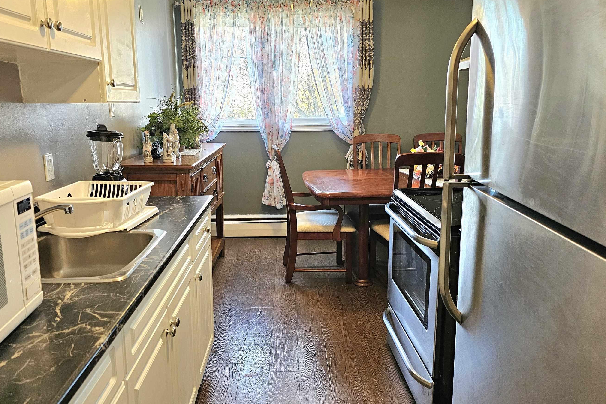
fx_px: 471
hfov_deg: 65.4
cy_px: 193
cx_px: 278
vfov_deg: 46.4
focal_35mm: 28
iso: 500
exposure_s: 1/120
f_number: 1.7
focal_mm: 6.3
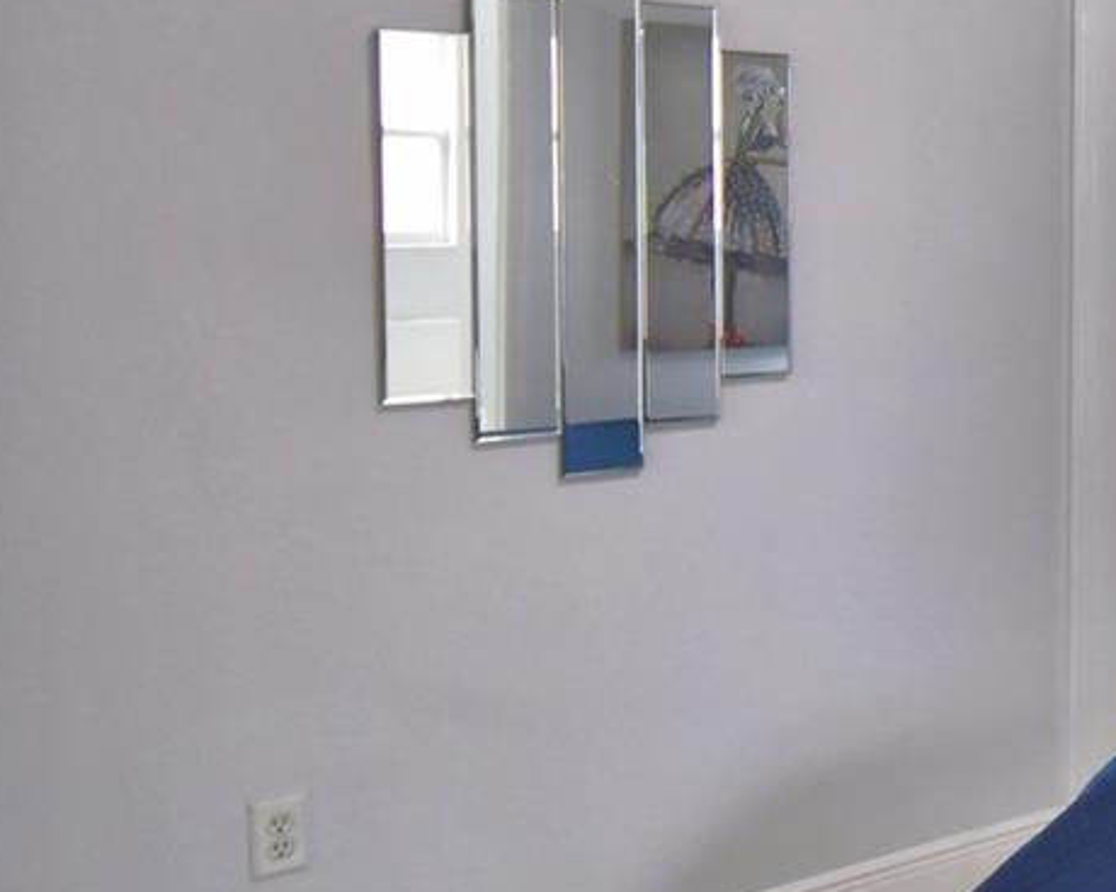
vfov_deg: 30.5
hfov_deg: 28.4
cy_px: 255
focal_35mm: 49
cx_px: 1575
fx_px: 1618
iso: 500
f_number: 4.5
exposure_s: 1/30
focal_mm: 10
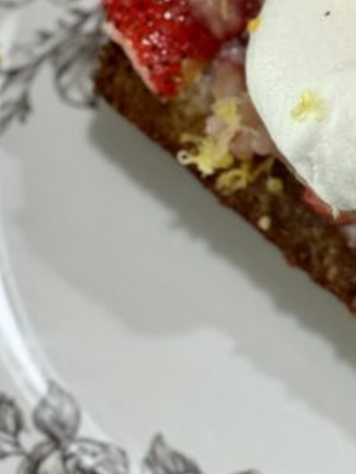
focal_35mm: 162
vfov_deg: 12.1
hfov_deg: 9.1
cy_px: 86
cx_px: 443
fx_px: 2217
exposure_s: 1/40
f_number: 1.78
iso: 200
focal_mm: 6.76
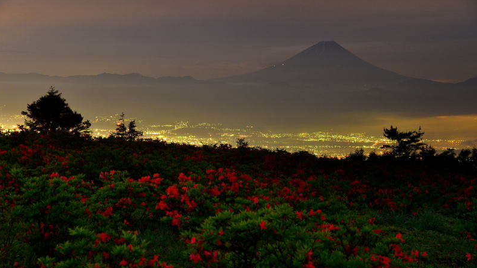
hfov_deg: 36.0
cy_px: 148
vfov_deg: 20.7
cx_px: 238
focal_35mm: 58
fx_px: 734
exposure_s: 120
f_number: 5.6
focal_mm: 55
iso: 800
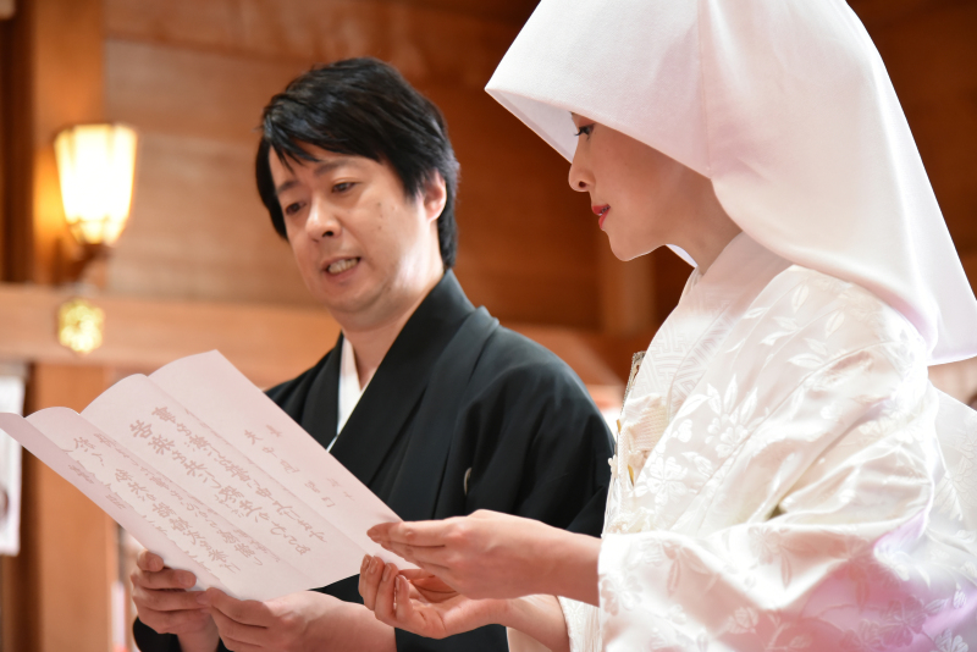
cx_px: 488
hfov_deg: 21.5
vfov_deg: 14.4
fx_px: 2579
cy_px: 326
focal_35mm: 95
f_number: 4
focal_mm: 95
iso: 4000
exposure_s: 1/200
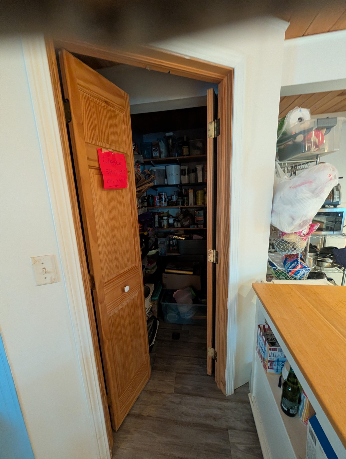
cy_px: 230
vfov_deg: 110.5
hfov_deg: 94.6
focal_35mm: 12
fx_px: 160
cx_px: 173
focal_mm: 2.02
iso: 647
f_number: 1.7
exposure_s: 1/24
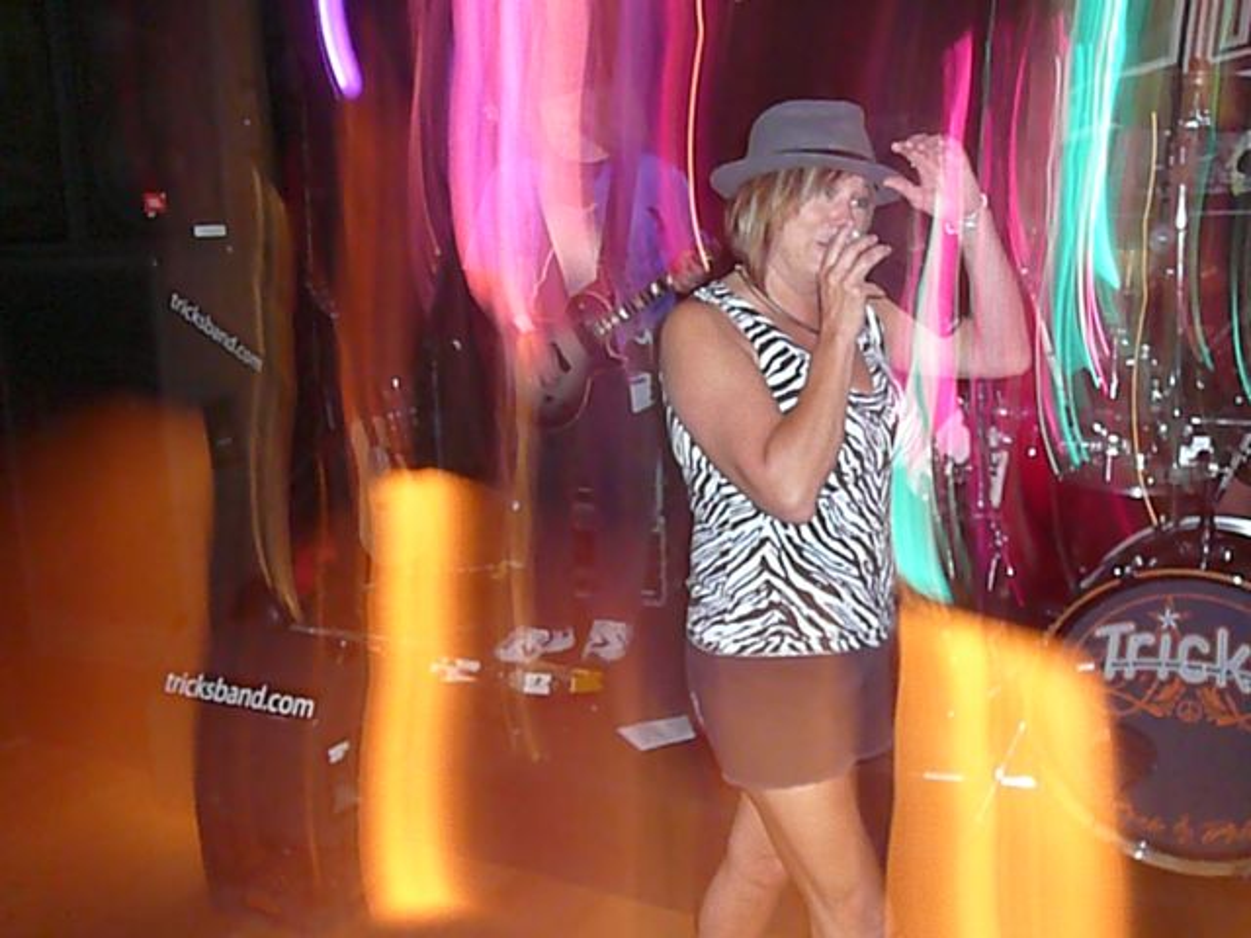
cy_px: 469
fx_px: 1265
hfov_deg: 52.6
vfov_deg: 40.7
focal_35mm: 35
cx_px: 626
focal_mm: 5.2
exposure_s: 1/10
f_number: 2.8
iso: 800
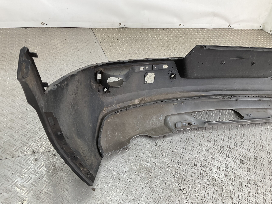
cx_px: 136
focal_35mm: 29
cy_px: 102
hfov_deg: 61.7
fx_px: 228
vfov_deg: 48.2
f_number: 1.8
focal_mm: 3
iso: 25
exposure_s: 1/120
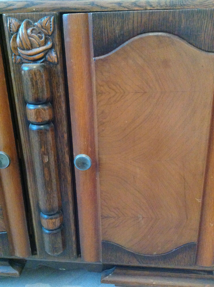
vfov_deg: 52.7
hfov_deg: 40.6
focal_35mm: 35
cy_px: 144
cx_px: 107
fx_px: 289
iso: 800
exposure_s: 1/15
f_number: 2.4
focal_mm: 4.28
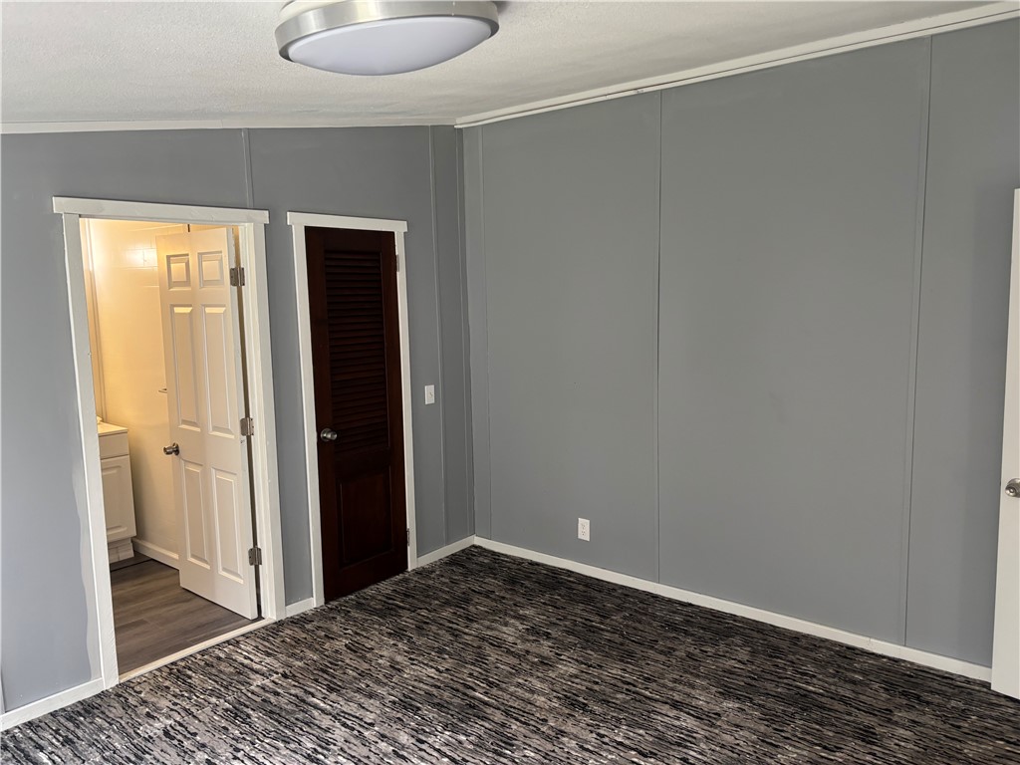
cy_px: 382
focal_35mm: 26
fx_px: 766
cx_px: 510
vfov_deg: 53.1
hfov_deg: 67.3
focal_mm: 5.96
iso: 160
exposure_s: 1/60
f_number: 1.6
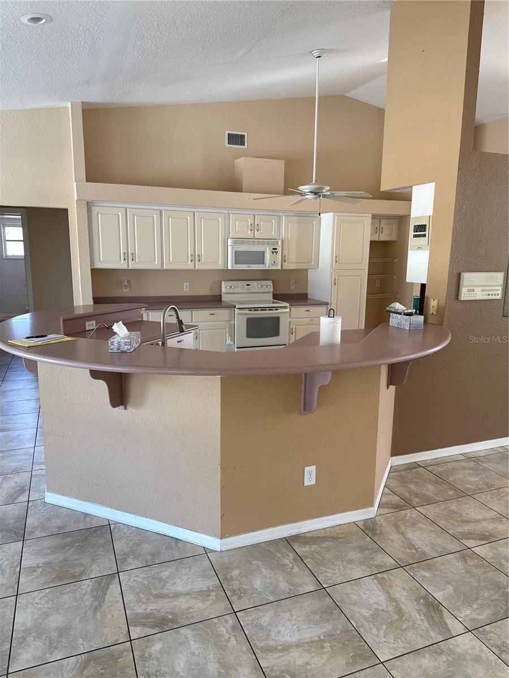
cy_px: 339
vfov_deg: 71.6
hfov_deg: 56.8
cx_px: 254
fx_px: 471
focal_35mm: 24
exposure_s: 1/116
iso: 200
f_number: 1.78
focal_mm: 6.76
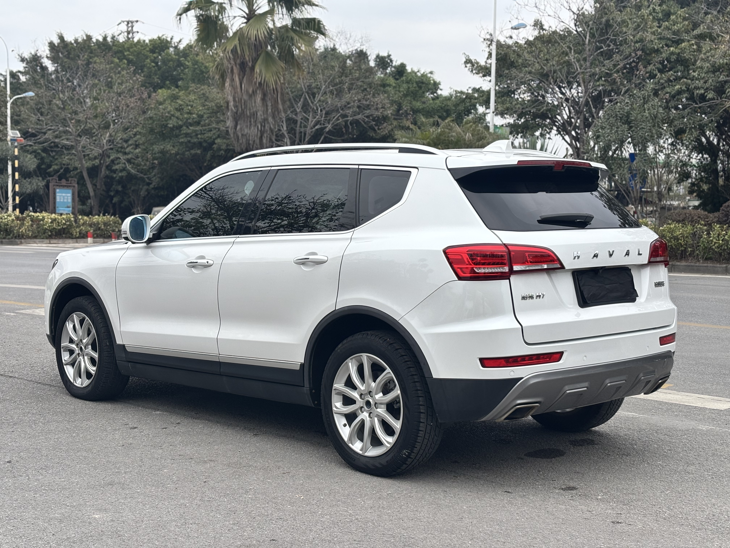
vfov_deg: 28.0
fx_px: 1097
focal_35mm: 52
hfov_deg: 36.8
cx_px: 365
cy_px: 274
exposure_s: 1/935
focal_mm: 5.96
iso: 32
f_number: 1.6
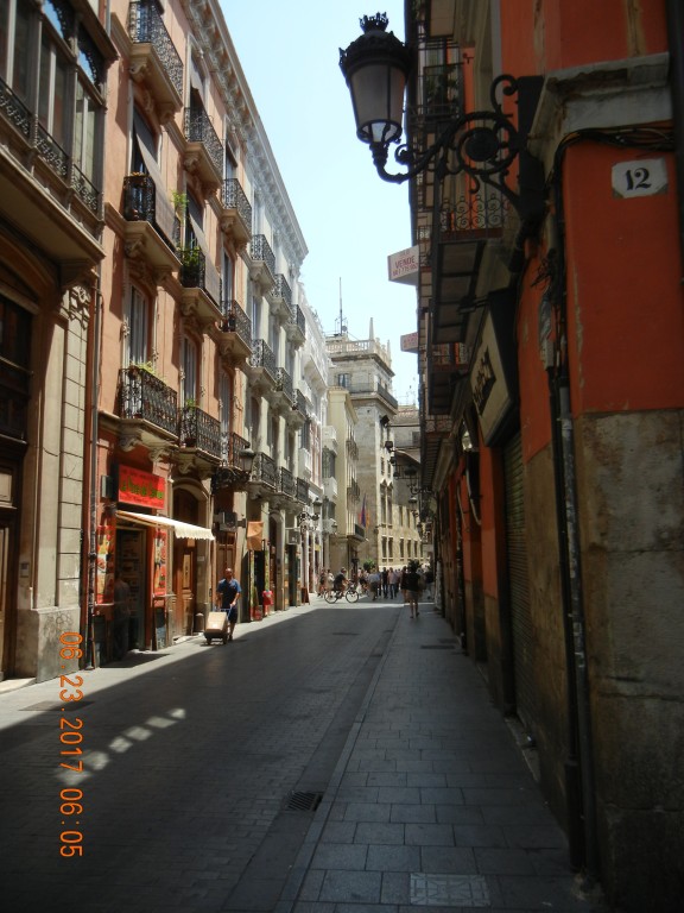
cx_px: 342
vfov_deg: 60.0
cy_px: 456
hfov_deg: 46.8
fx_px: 790
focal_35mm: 30
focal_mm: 5.4
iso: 160
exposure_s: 1/887
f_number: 3.5
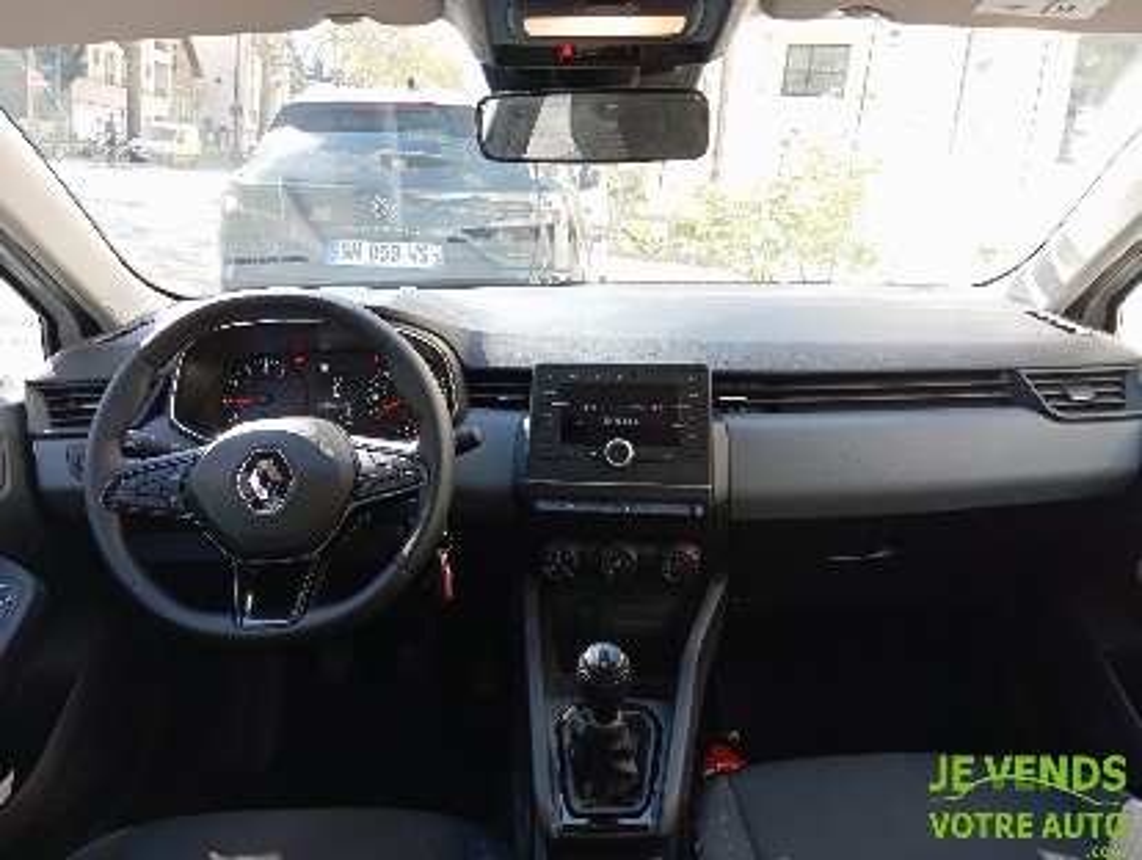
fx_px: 925
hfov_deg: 63.4
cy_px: 430
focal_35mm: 28
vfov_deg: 49.9
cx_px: 571
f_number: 1.8
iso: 66
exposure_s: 1/50
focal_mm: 4.22
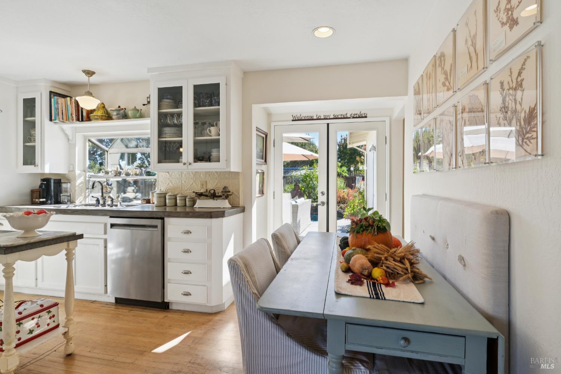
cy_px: 187
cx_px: 280
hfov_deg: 86.9
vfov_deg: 64.6
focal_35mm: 19
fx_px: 296
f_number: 11
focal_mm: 19
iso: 320
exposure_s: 1/40
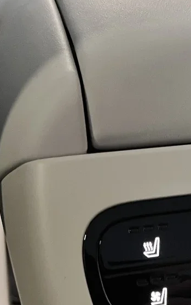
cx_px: 270
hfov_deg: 15.5
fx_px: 658
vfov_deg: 25.4
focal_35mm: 79
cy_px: 272
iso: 1000
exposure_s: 1/29
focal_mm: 5.1
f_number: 1.6
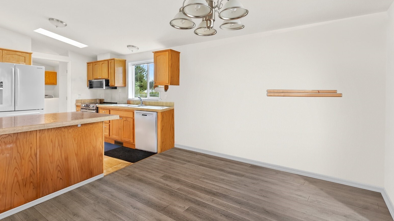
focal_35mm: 16
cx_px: 200
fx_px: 167
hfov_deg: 99.4
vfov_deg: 66.8
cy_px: 97
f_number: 7.1
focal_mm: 14
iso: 200
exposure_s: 1/1.25
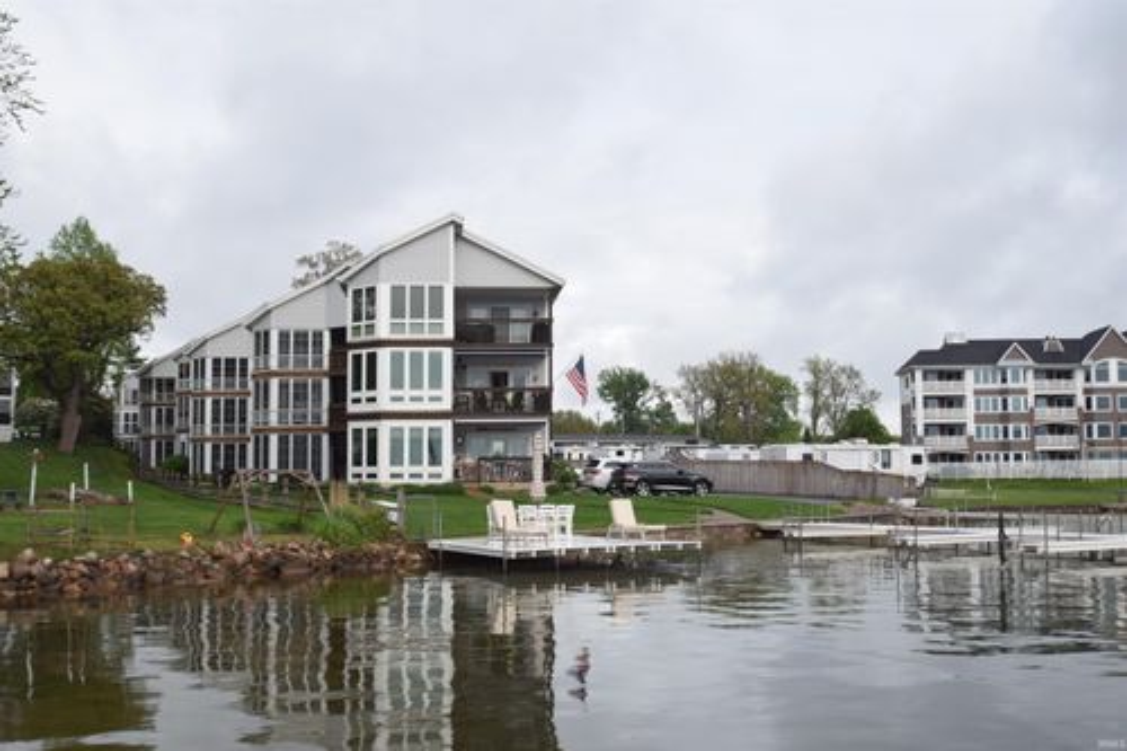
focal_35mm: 36
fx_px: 1127
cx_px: 564
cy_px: 376
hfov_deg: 53.1
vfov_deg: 36.8
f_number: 6.3
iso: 100
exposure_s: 1/160
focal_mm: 24
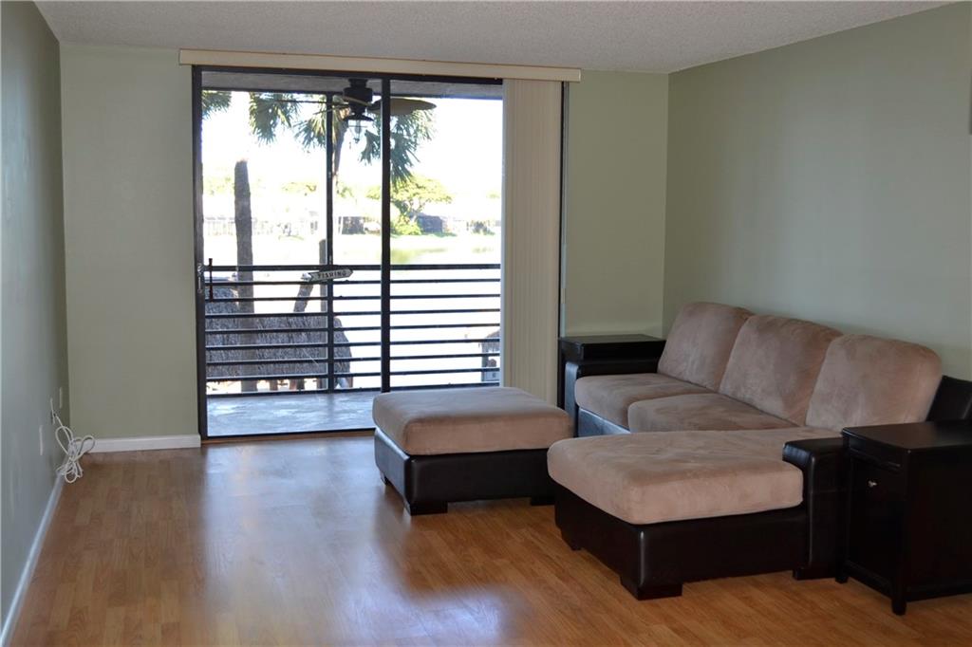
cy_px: 324
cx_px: 486
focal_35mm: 39
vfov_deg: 34.2
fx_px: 1053
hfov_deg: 49.6
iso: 400
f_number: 4.2
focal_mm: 26
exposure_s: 1/125
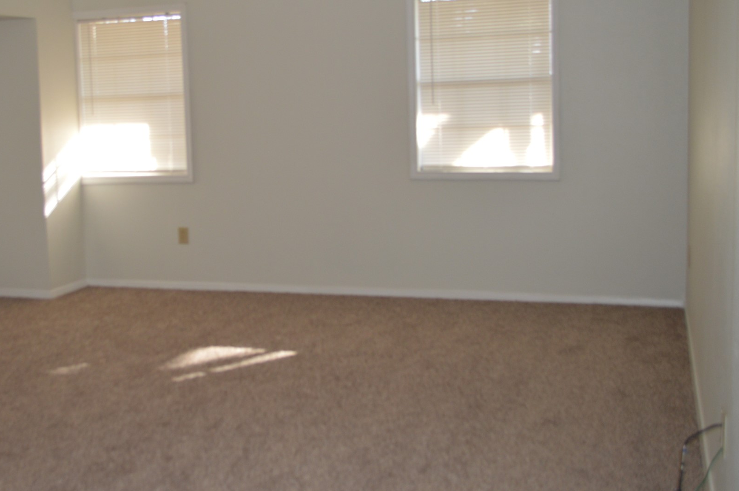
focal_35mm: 49
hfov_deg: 39.9
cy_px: 194
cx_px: 246
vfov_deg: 27.4
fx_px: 1005
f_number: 4
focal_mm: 24
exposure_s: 1/60
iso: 400
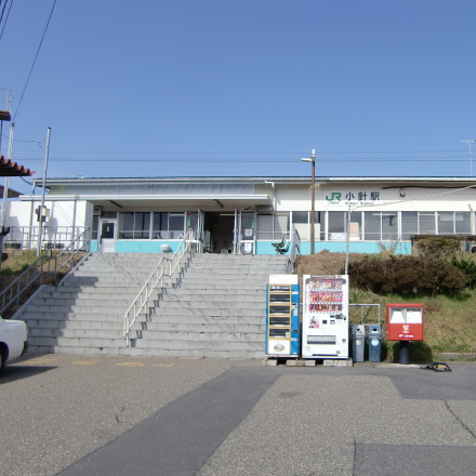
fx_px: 560
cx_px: 317
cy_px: 253
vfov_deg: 46.0
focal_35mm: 36
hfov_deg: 45.4
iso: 64
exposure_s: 1/250
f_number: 7
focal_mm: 4.9
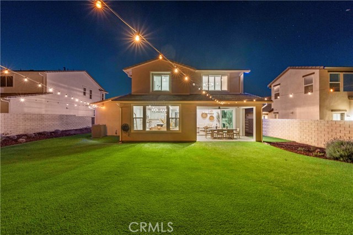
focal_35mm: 14
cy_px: 118
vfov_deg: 81.2
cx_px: 176
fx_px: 137
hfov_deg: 104.2
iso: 640
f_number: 7.1
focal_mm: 14
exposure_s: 1.3
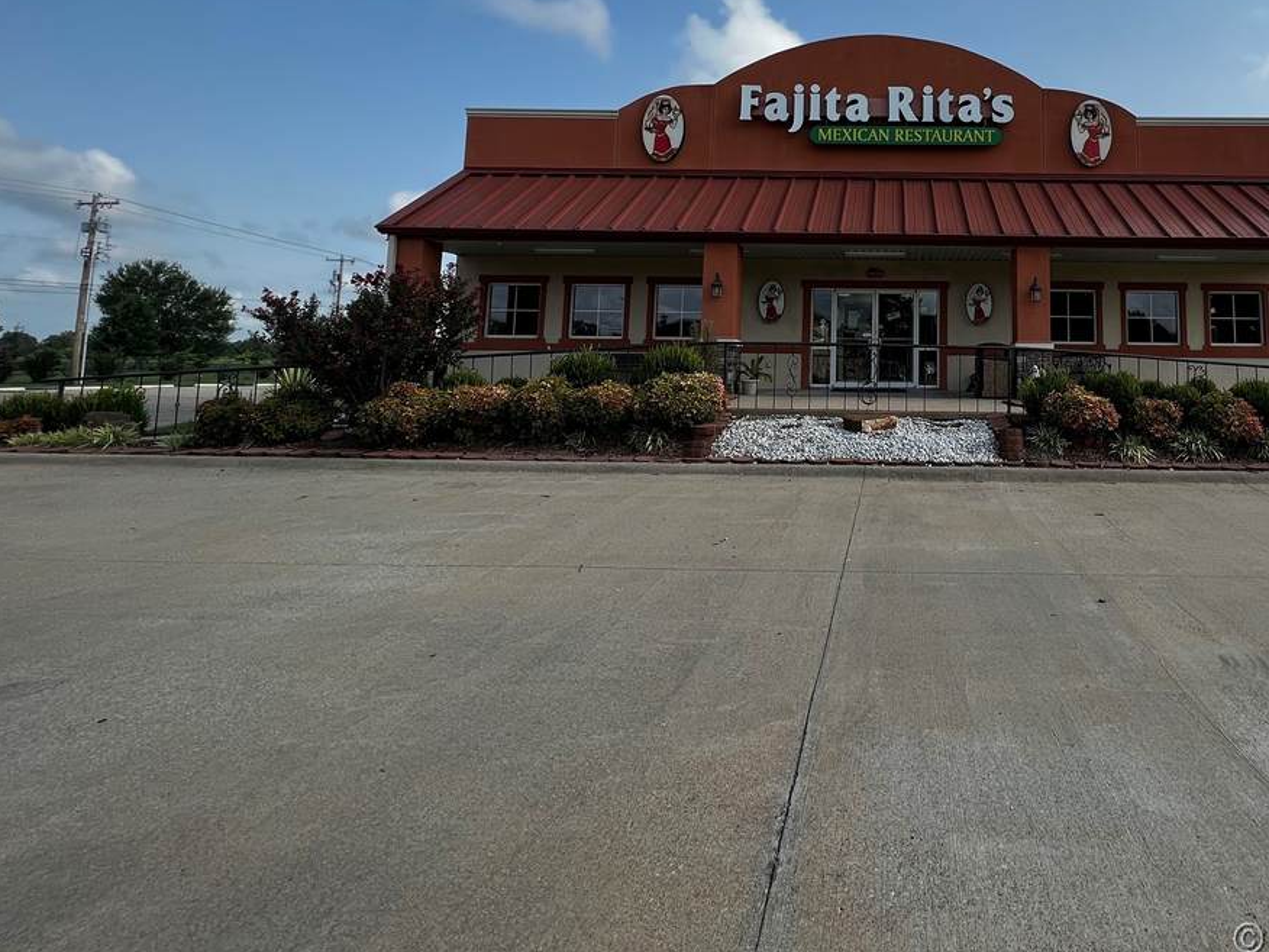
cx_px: 900
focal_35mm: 19
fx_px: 697
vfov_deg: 66.0
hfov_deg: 80.2
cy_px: 284
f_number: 1.8
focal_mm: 1.57
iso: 32
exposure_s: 1/1004
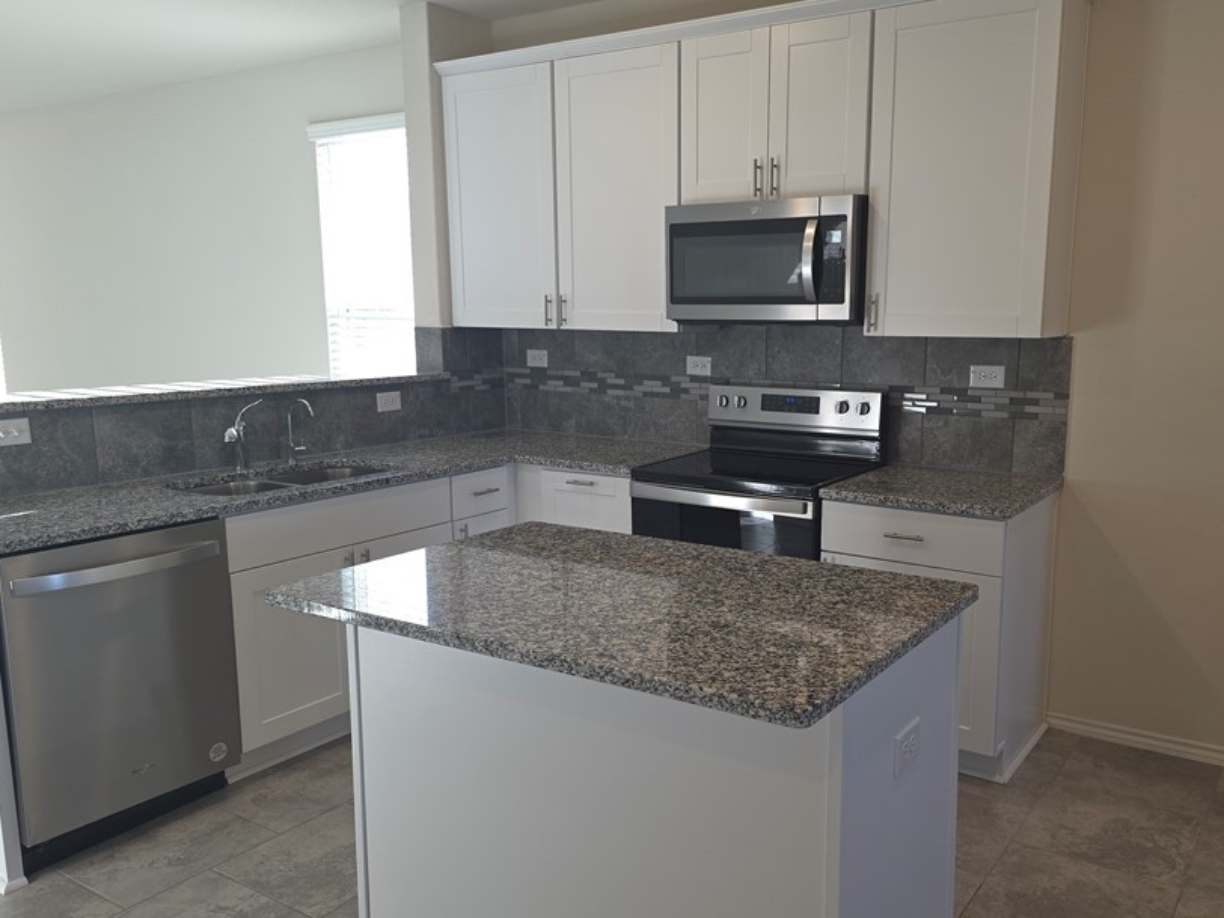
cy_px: 496
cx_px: 692
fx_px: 1025
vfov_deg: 48.2
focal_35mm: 29
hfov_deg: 61.4
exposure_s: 1/60
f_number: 1.7
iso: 50
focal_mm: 6.25
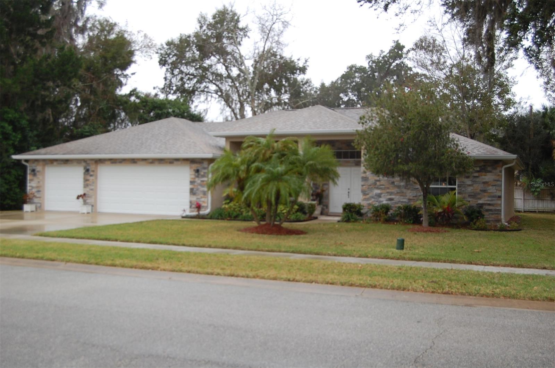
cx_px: 278
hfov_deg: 49.6
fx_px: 600
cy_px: 184
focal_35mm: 39
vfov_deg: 34.1
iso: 320
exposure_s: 1/125
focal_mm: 26
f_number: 5.6
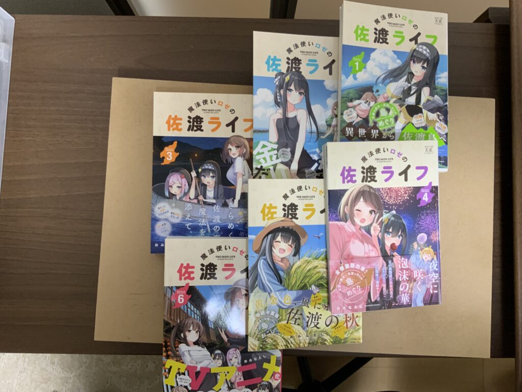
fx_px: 437
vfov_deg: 48.2
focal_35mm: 29
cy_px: 196
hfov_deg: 61.7
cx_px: 261
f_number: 1.8
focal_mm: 3
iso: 125
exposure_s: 1/50
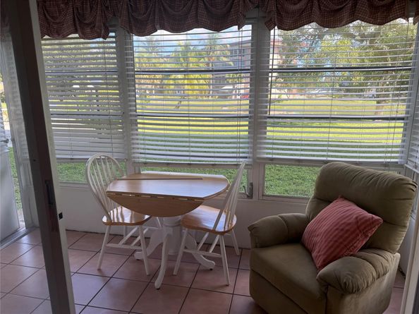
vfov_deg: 56.8
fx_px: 290
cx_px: 210
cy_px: 157
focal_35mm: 24
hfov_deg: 71.6
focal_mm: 6.76
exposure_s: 1/470
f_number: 1.78
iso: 80
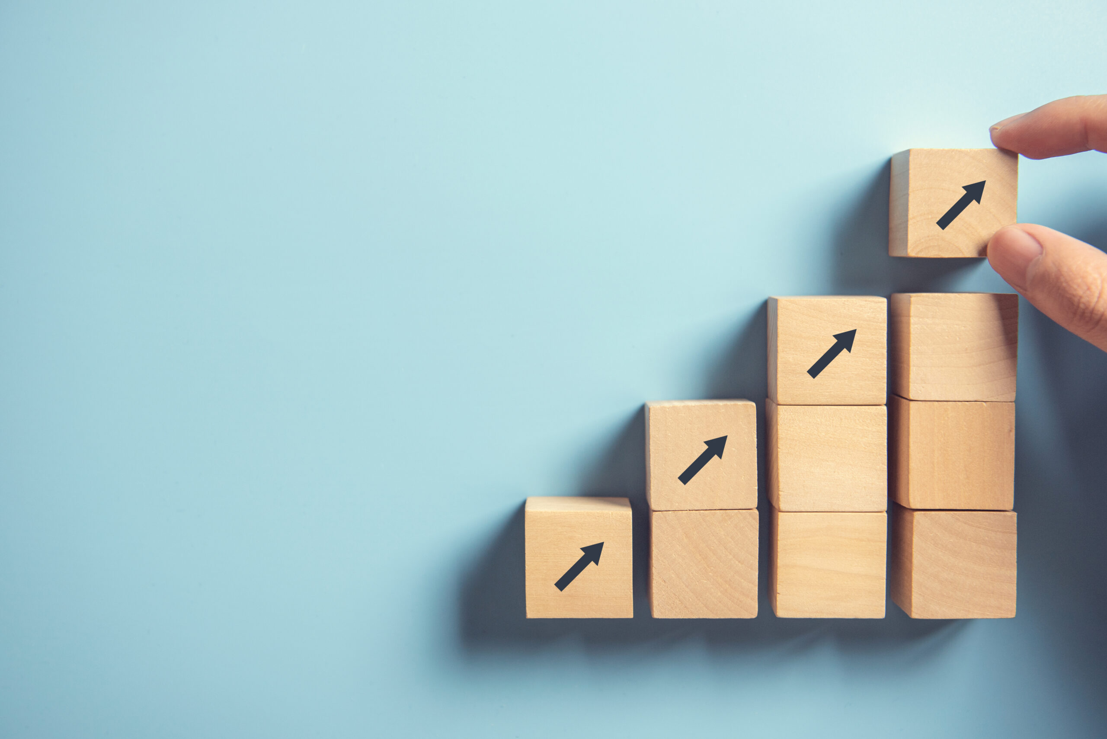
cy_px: 370
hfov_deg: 35.6
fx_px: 1723
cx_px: 554
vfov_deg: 24.2
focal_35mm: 56
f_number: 4.5
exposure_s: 1/15
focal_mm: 56
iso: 160
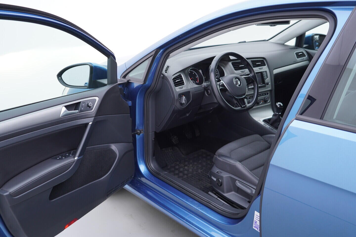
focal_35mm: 36
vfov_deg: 36.9
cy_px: 118
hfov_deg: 53.1
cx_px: 178
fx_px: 356
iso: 125
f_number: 3.2
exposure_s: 1/50
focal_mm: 24
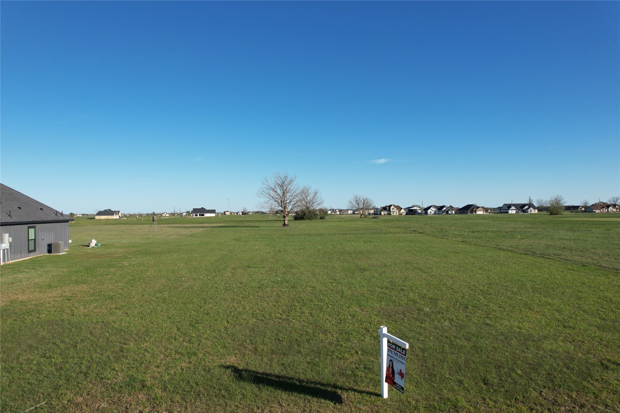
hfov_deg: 78.6
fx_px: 379
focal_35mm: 22
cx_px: 310
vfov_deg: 57.2
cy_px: 206
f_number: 2.8
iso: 100
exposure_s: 1/1500
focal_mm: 8.38
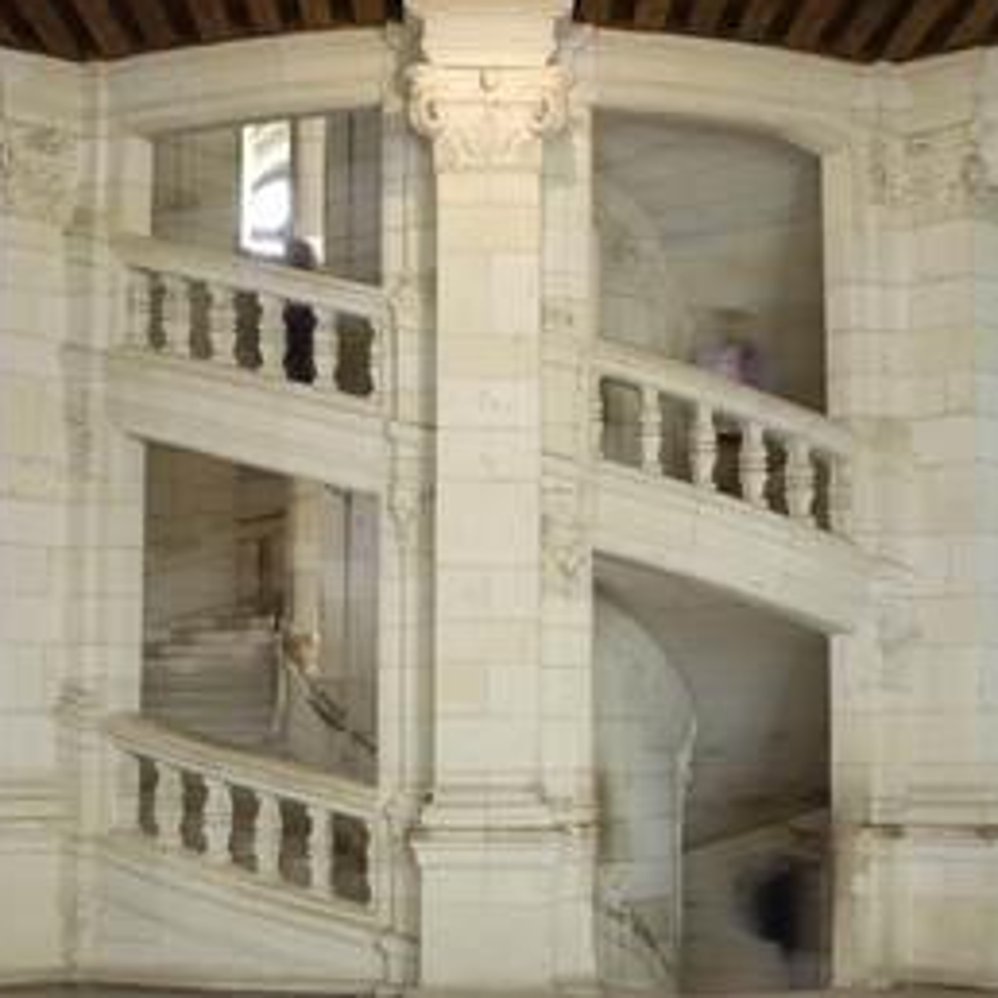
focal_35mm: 58
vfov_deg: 29.6
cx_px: 487
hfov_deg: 29.6
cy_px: 499
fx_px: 1892
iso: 100
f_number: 7.1
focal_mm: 28
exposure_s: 1/2.5
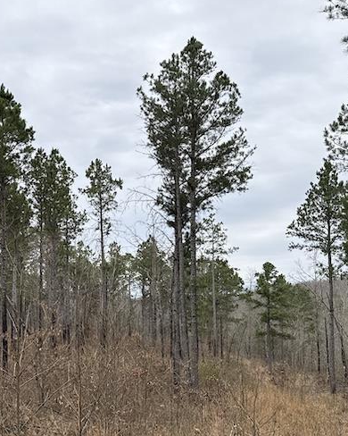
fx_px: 618
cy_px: 272
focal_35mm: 48
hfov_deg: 29.2
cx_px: -6
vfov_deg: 38.6
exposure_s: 1/1855
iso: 80
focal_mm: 6.76
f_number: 1.78
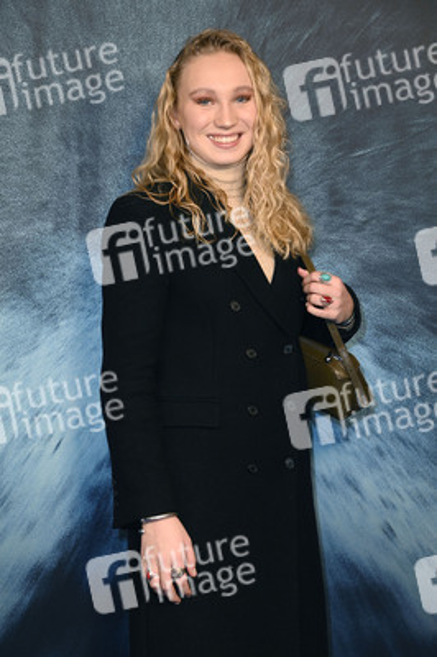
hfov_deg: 16.0
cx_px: 218
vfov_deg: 23.9
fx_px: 1550
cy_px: 328
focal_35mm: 85
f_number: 5.6
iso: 1600
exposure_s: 1/250
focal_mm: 85
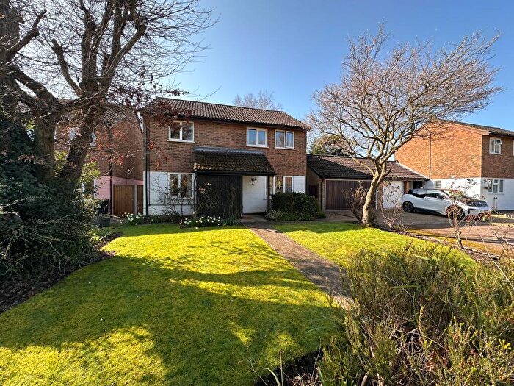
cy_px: 193
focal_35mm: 14
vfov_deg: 85.7
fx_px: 208
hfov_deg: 102.1
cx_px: 257
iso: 40
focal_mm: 2.22
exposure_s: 1/363
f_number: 2.2
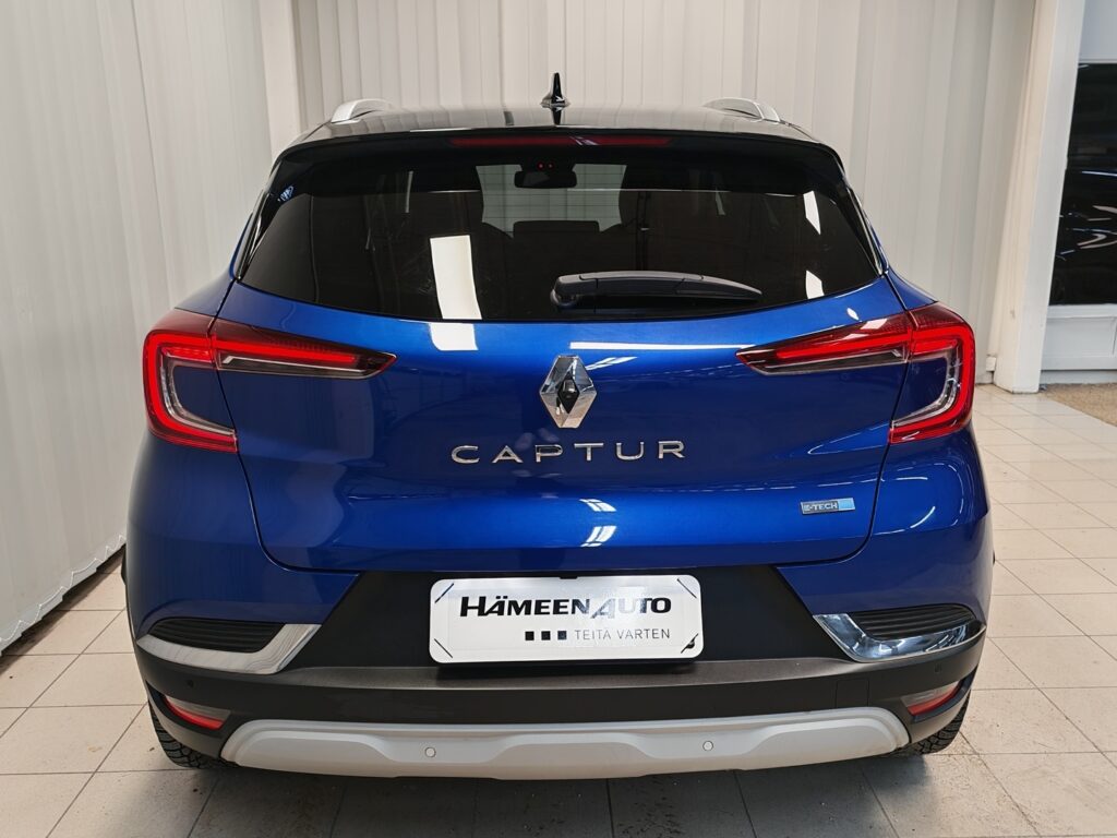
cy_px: 419
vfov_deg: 46.8
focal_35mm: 30
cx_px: 558
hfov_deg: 60.0
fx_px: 968
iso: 64
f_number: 1.6
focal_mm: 5.4
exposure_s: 1/50
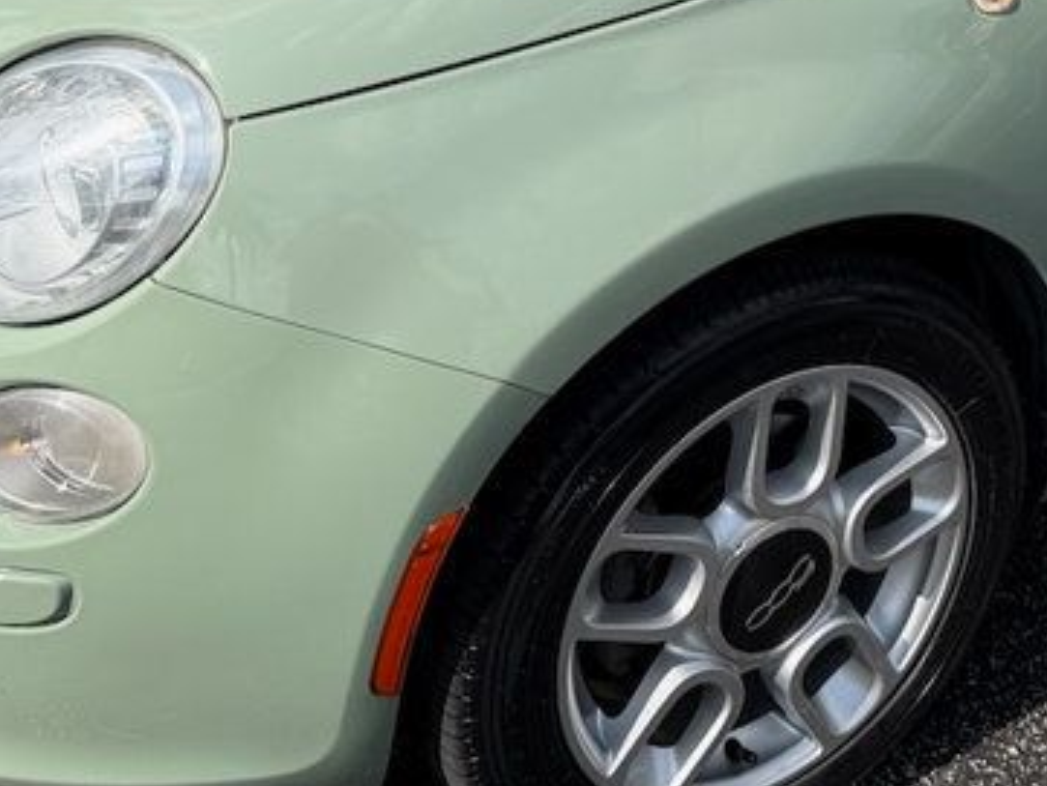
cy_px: -44
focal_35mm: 68
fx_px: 2057
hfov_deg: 27.6
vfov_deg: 20.7
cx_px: 919
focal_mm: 6.76
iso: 80
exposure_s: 1/4975
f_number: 1.78
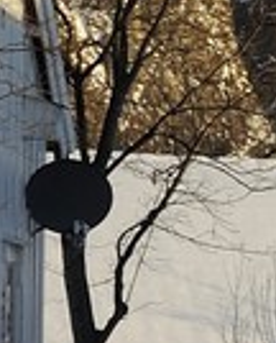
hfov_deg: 3.3
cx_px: 1549
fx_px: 4310
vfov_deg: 4.5
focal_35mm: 424
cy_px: 596
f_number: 11
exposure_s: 1/160
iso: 200
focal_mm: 38
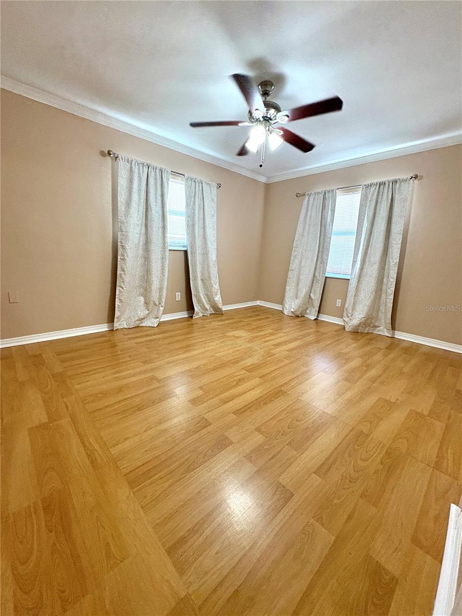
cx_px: 231
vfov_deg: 102.1
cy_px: 308
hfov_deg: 85.7
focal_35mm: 14
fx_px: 249
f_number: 2.2
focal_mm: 2.22
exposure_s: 1/60
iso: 320
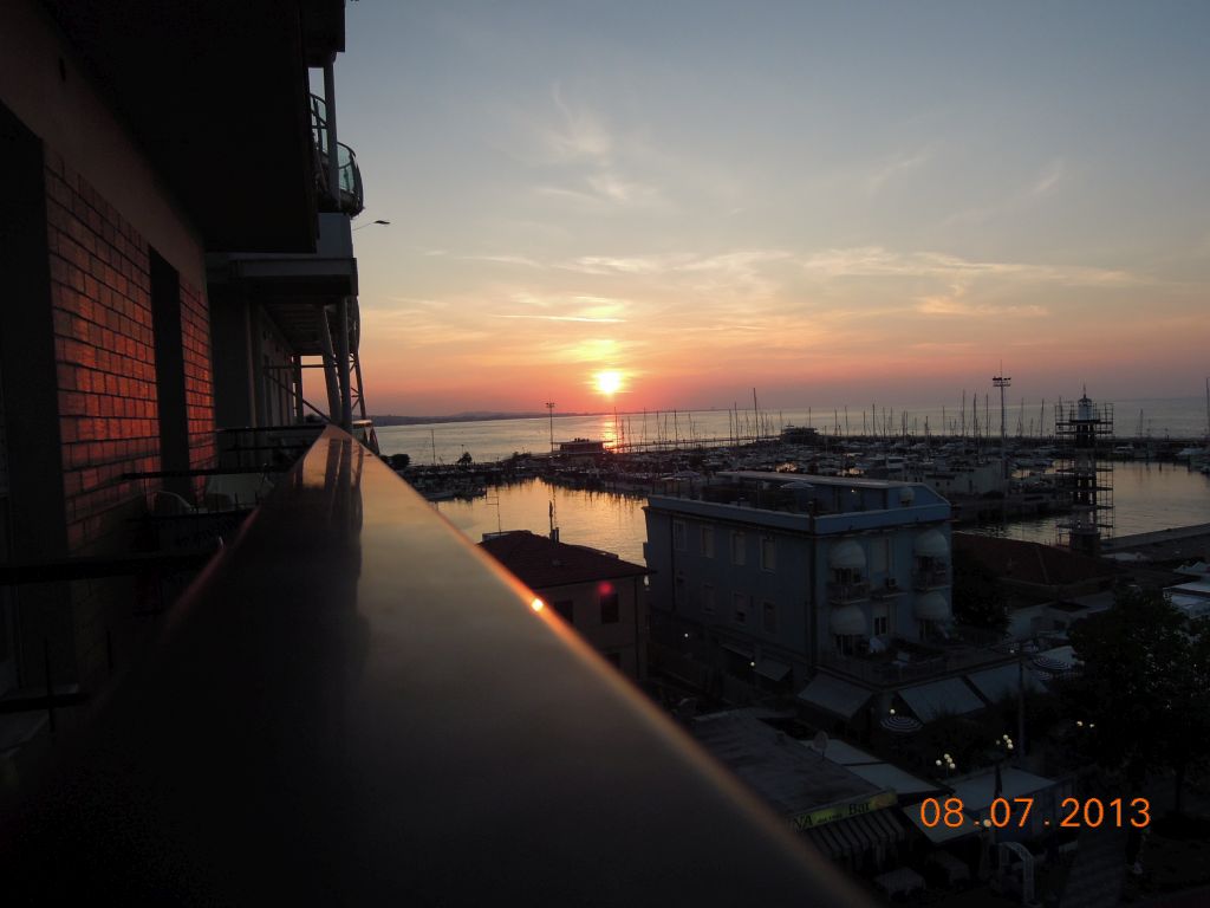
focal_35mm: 24
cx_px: 605
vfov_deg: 56.8
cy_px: 454
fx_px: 839
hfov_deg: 71.6
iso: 160
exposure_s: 1/1250
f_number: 2.8
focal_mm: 4.3
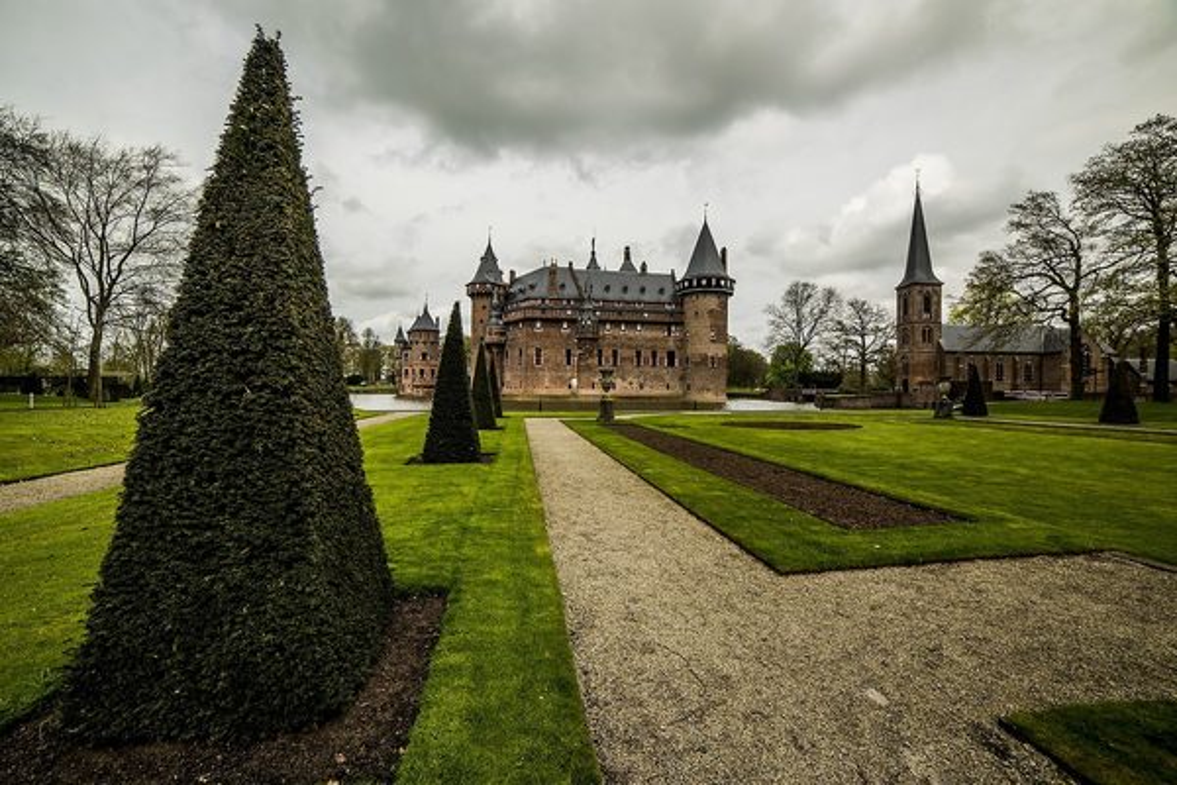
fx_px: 458
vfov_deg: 81.2
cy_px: 392
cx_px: 588
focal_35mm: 14
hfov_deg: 104.3
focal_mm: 14
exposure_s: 1/125
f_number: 11
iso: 100
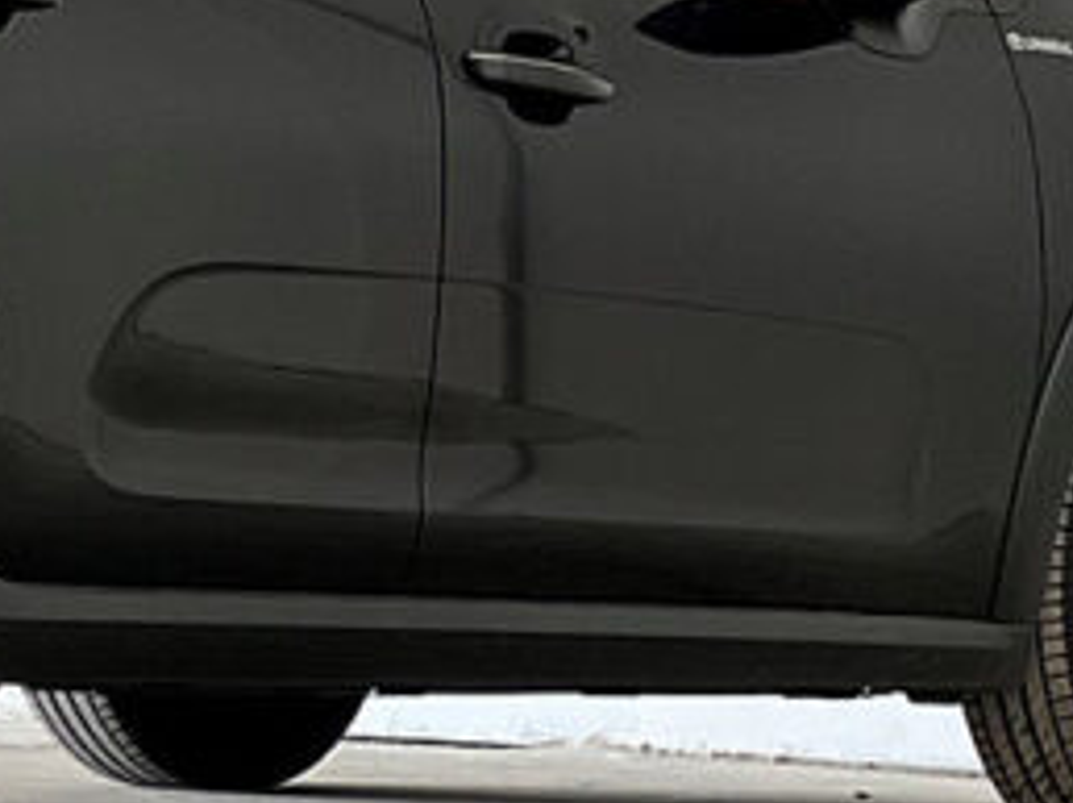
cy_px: -300
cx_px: -191
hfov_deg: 8.2
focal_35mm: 239
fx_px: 7401
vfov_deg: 6.2
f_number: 2.8
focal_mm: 9
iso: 125
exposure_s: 1/121
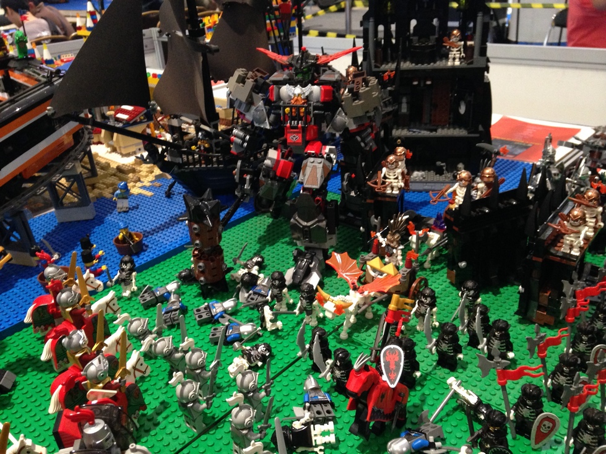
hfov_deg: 55.4
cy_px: 227
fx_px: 578
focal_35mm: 33
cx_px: 303
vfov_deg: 42.9
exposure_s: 1/20
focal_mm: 4.12
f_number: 2.4
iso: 320
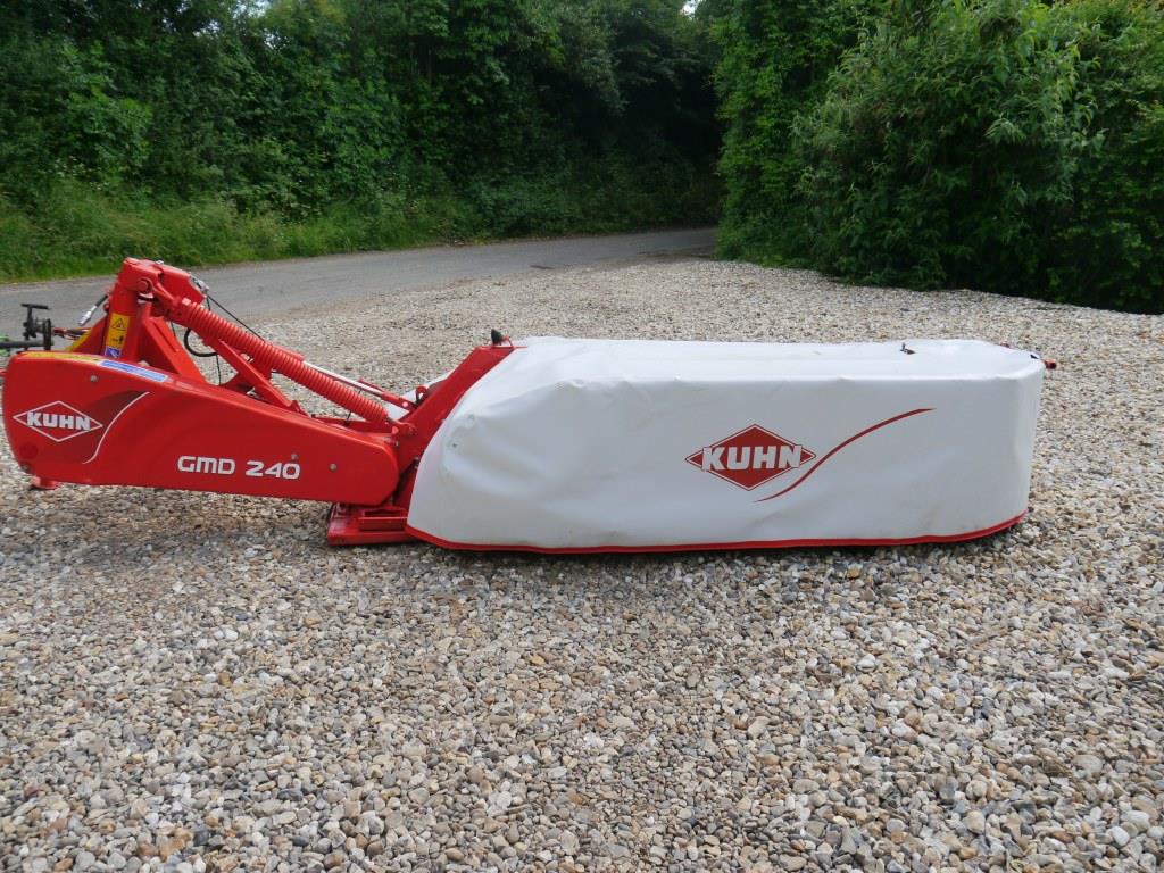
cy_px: 436
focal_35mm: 28
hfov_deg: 63.4
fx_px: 942
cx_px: 582
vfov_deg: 49.7
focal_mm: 14
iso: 160
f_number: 5.6
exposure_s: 1/320
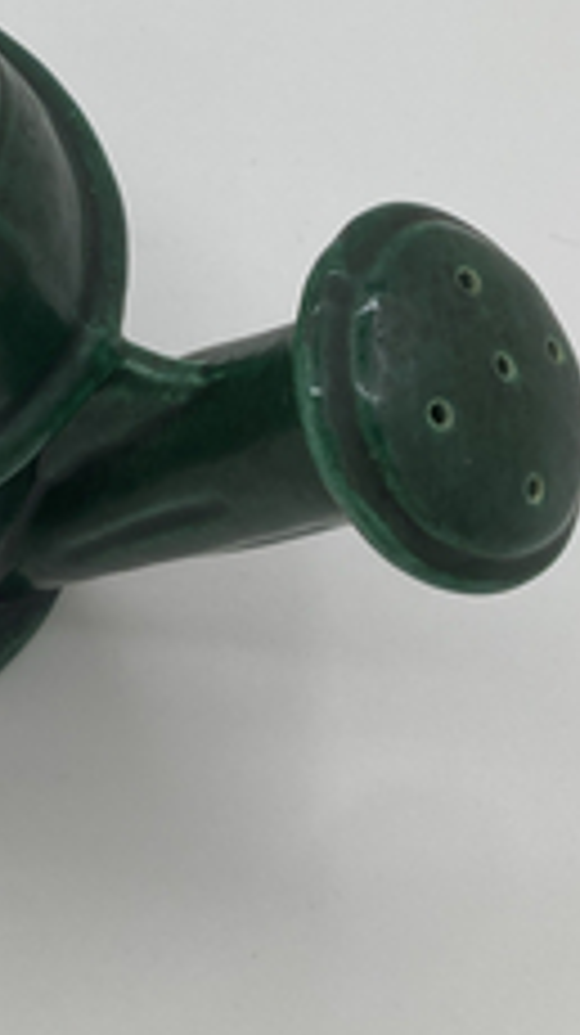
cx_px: -196
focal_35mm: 77
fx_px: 2110
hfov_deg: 14.9
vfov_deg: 25.7
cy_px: -68
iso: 20
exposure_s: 1/349
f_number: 1.8
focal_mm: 3.99
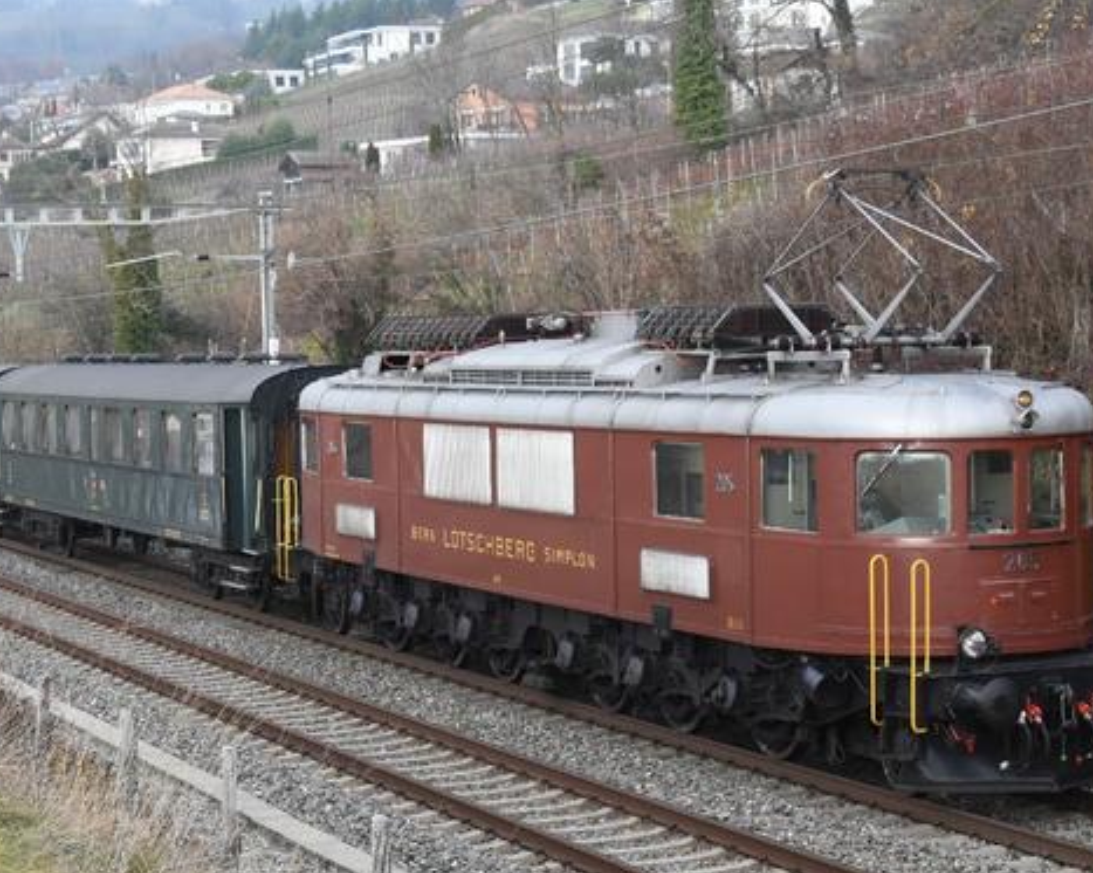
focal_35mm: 82
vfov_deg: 18.6
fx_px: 2651
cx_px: 489
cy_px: 617
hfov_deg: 23.3
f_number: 6.3
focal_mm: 34
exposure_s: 1/800
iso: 1250
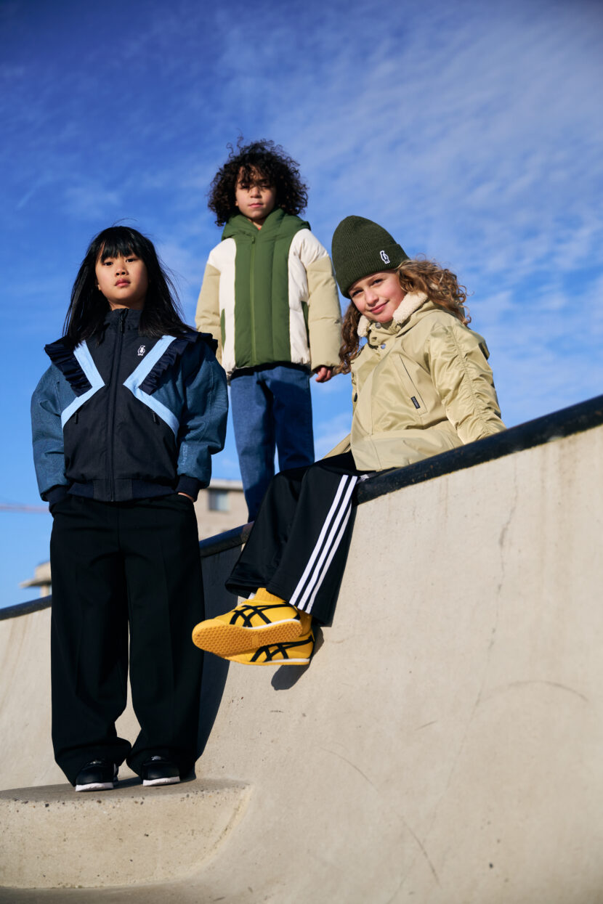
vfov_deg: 40.3
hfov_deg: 27.5
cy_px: 452
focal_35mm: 49
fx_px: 1231
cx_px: 302
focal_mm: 49
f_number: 2.8
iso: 200
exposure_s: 1/8000
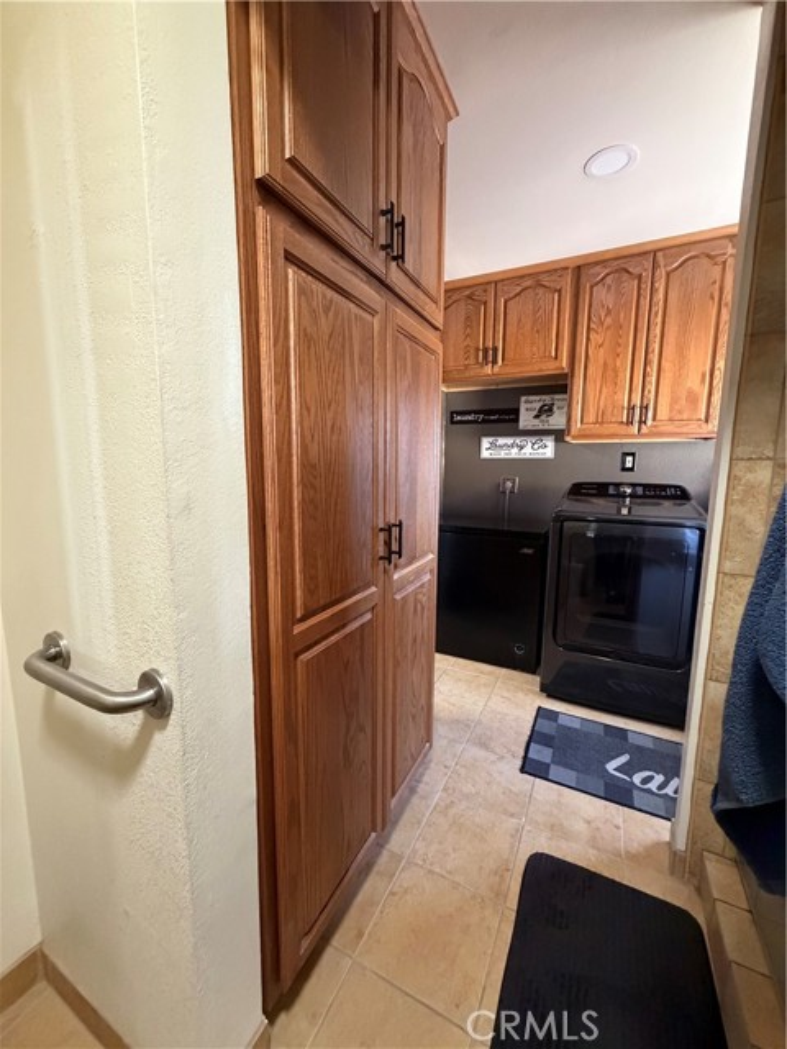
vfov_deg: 102.1
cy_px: 524
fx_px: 424
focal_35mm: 14
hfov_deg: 85.7
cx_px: 394
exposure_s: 1/60
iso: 640
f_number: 2.2
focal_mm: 2.22
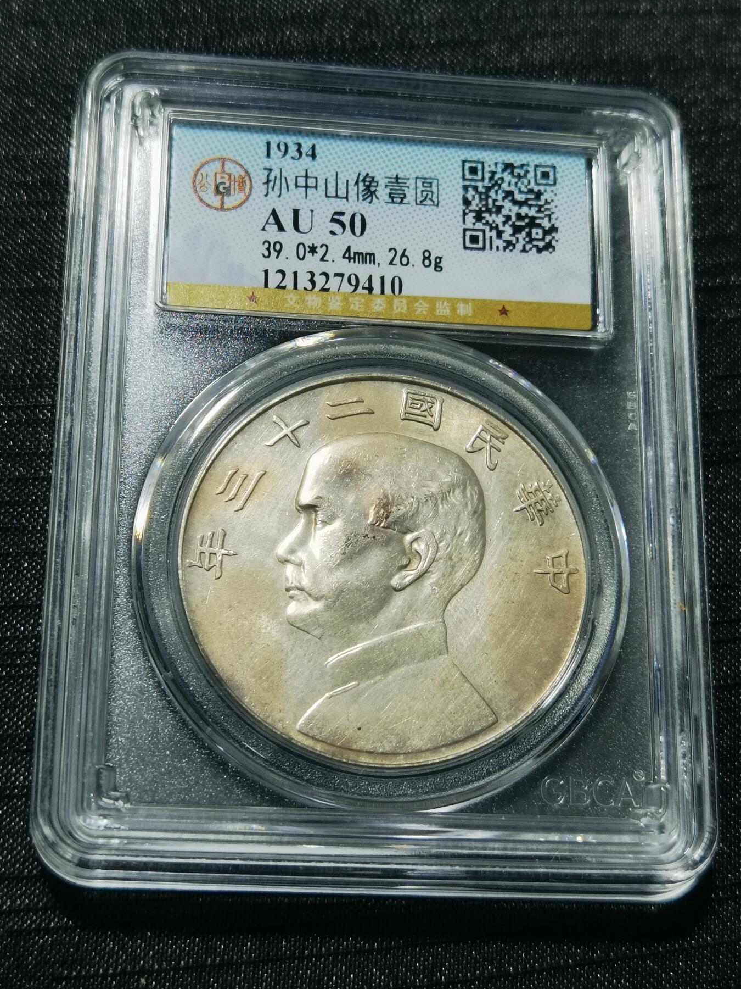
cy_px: 494
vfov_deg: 32.2
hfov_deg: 24.4
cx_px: 370
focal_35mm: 60
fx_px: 1713
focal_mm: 6.67
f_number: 1.9
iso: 64
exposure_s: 1/100
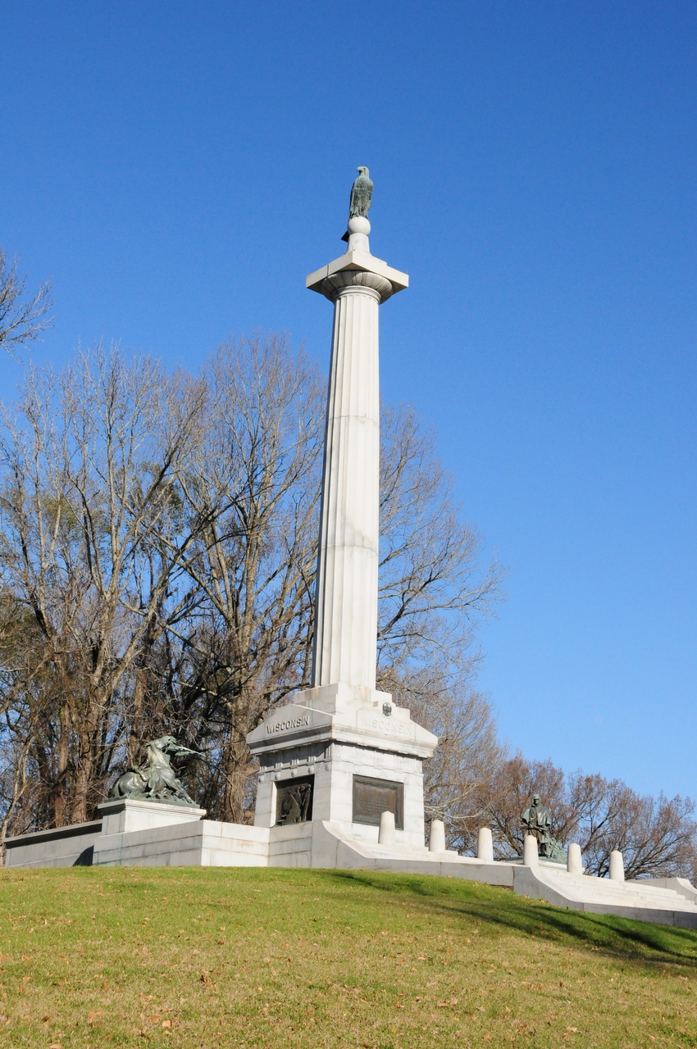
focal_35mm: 52
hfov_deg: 25.7
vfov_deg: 37.9
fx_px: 1529
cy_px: 524
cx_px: 348
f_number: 14
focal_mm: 35
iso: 1000
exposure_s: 1/800
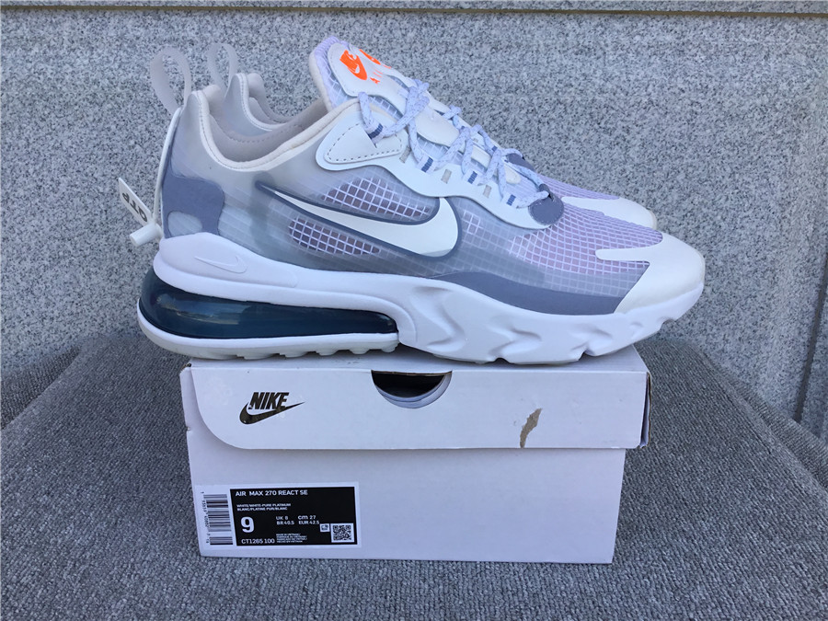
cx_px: 414
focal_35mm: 31
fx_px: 742
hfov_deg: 58.4
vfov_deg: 45.4
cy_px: 310
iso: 25
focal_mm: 3.3
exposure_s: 1/418
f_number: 2.4
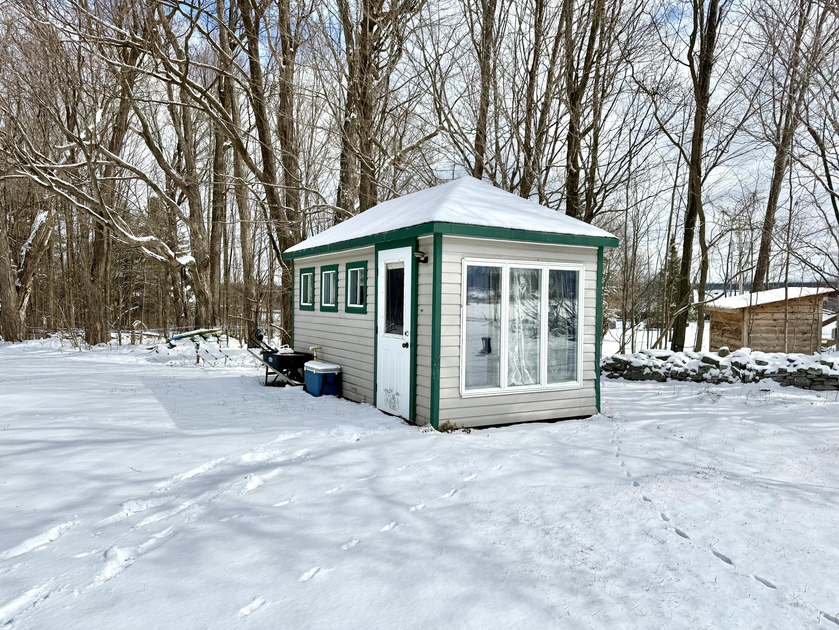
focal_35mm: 24
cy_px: 315
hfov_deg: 71.6
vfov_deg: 56.8
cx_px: 420
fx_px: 582
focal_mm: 6.76
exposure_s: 1/14286
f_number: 1.78
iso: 80
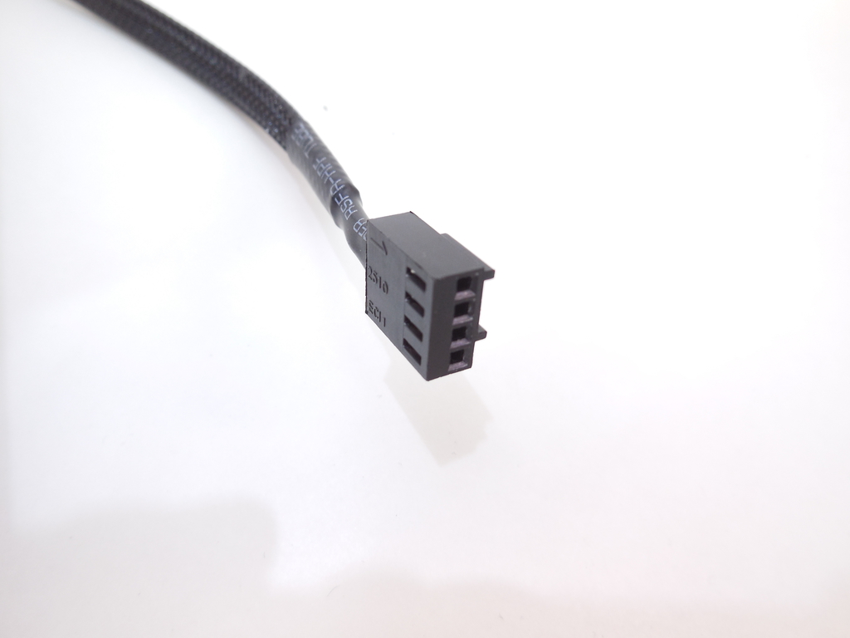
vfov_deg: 54.9
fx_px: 614
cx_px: 425
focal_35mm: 25
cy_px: 319
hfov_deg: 69.4
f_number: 3.1
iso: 125
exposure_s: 1/40
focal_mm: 4.5
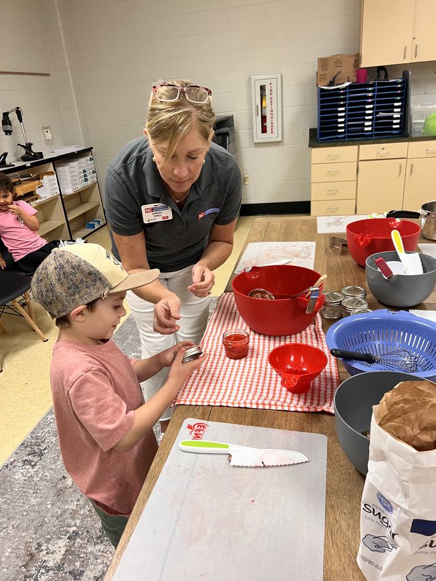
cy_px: 290
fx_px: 437
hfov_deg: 53.1
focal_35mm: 26
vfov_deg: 67.3
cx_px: 218
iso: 100
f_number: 1.5
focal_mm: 5.7
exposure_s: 1/60
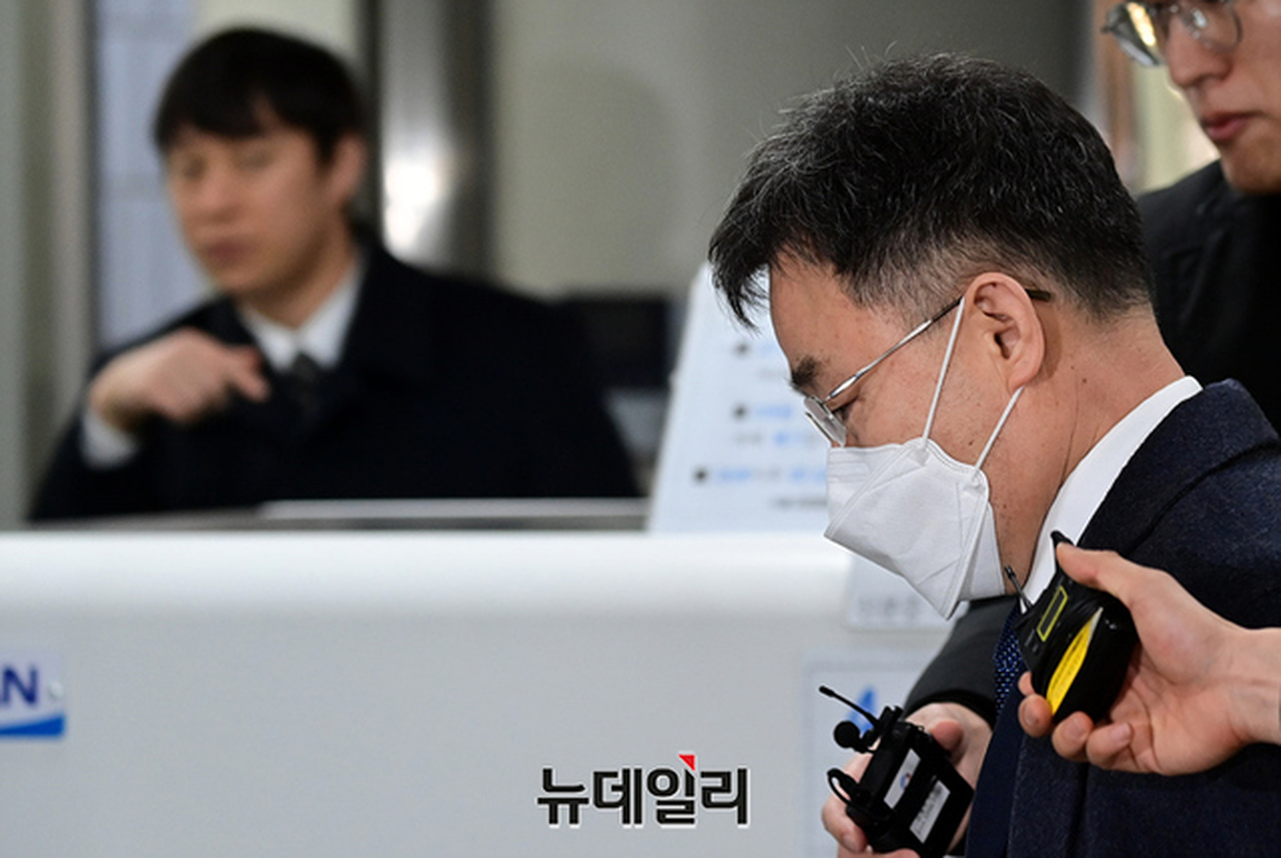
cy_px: 429
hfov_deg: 12.8
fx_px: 5701
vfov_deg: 8.6
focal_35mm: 160
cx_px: 640
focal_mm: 160
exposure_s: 1/250
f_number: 5
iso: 2500
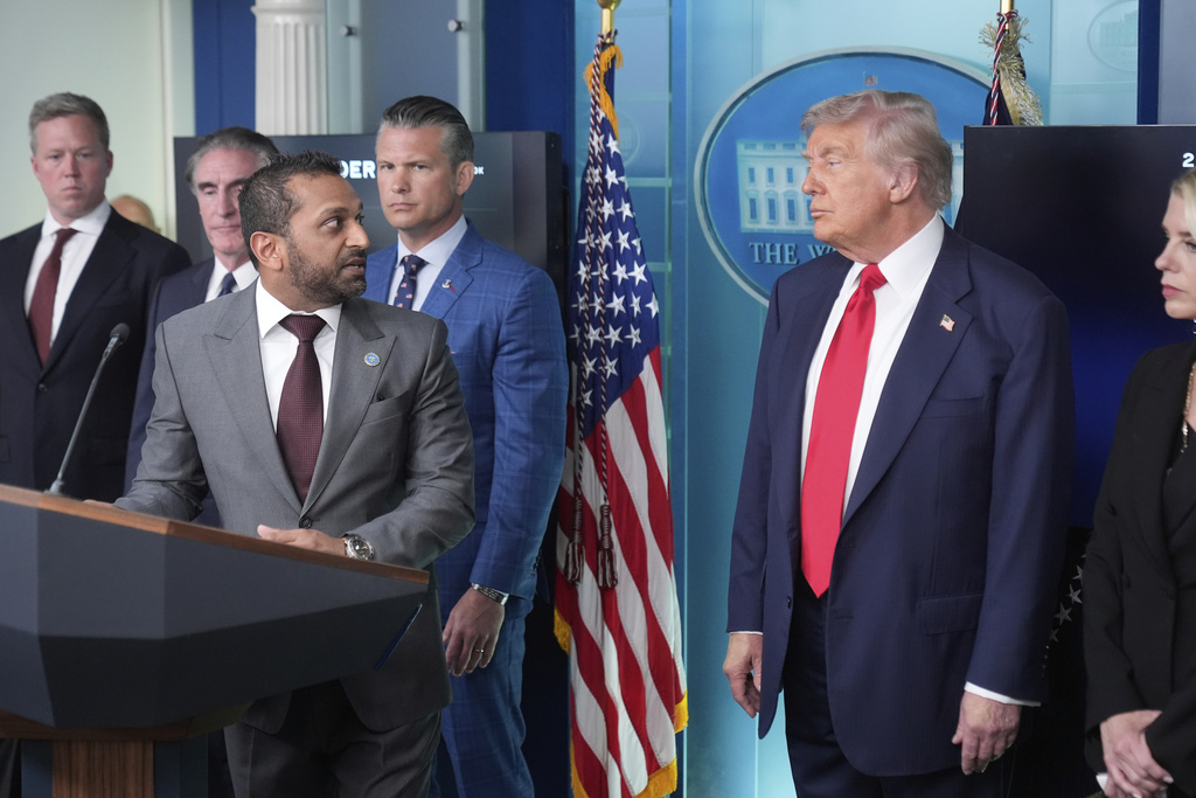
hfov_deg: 31.4
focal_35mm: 64
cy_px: 399
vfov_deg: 21.2
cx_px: 598
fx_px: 2126
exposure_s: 1/640
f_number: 2.8
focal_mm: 64
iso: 3200
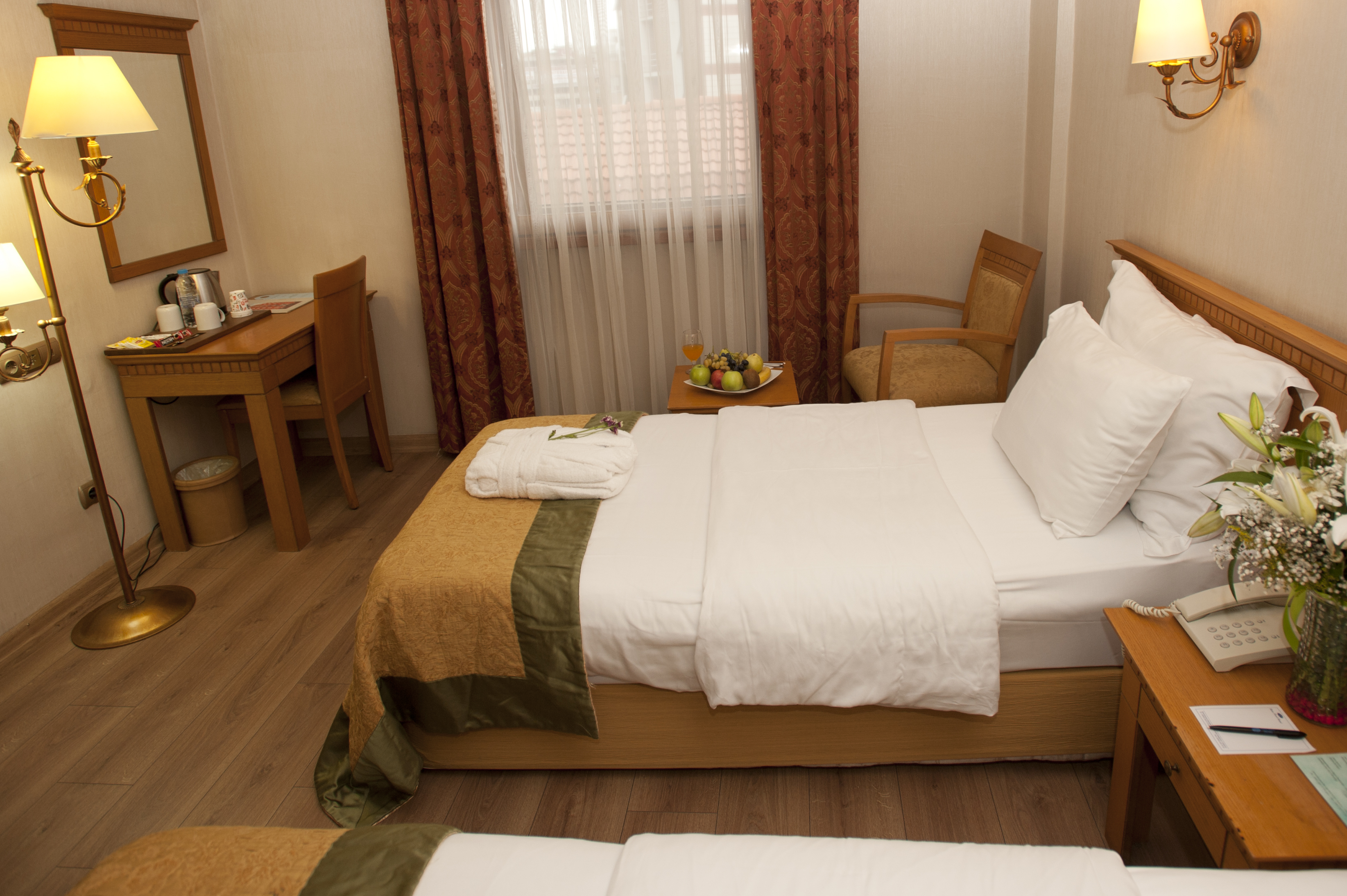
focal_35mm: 22
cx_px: 738
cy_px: 319
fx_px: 823
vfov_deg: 56.2
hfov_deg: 78.4
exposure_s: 1/60
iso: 320
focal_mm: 17
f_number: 5.6
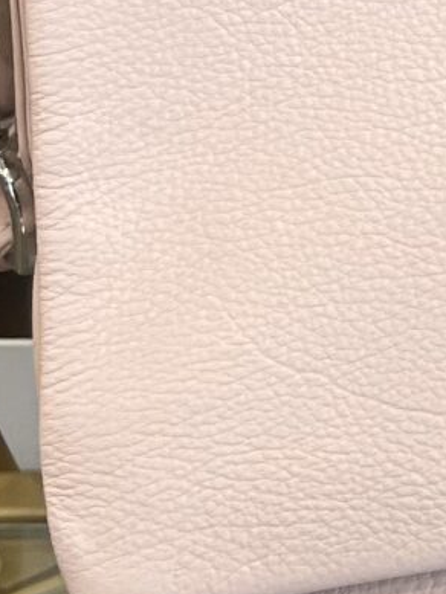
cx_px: 1034
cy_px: 79
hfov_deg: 8.1
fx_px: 2936
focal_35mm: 171
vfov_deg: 11.5
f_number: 1.5
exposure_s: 1/100
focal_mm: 5.7
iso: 64
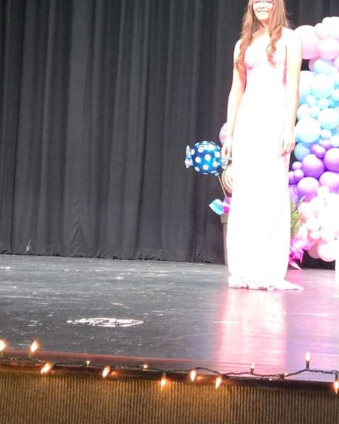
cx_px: 356
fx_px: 477
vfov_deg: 47.8
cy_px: 178
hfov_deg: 34.7
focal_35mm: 38
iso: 640
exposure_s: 1/120
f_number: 1.8
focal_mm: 5.4
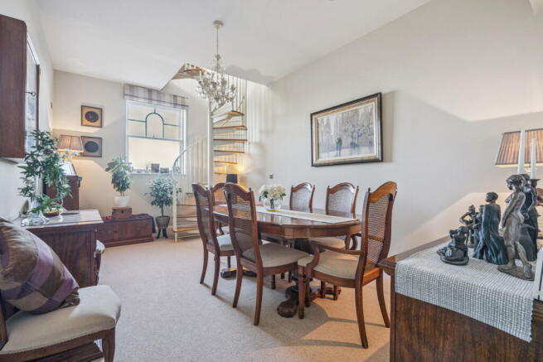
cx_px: 272
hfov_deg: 96.7
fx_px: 241
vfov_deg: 73.8
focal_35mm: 16
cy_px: 181
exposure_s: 1/13
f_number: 8
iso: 320
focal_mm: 16
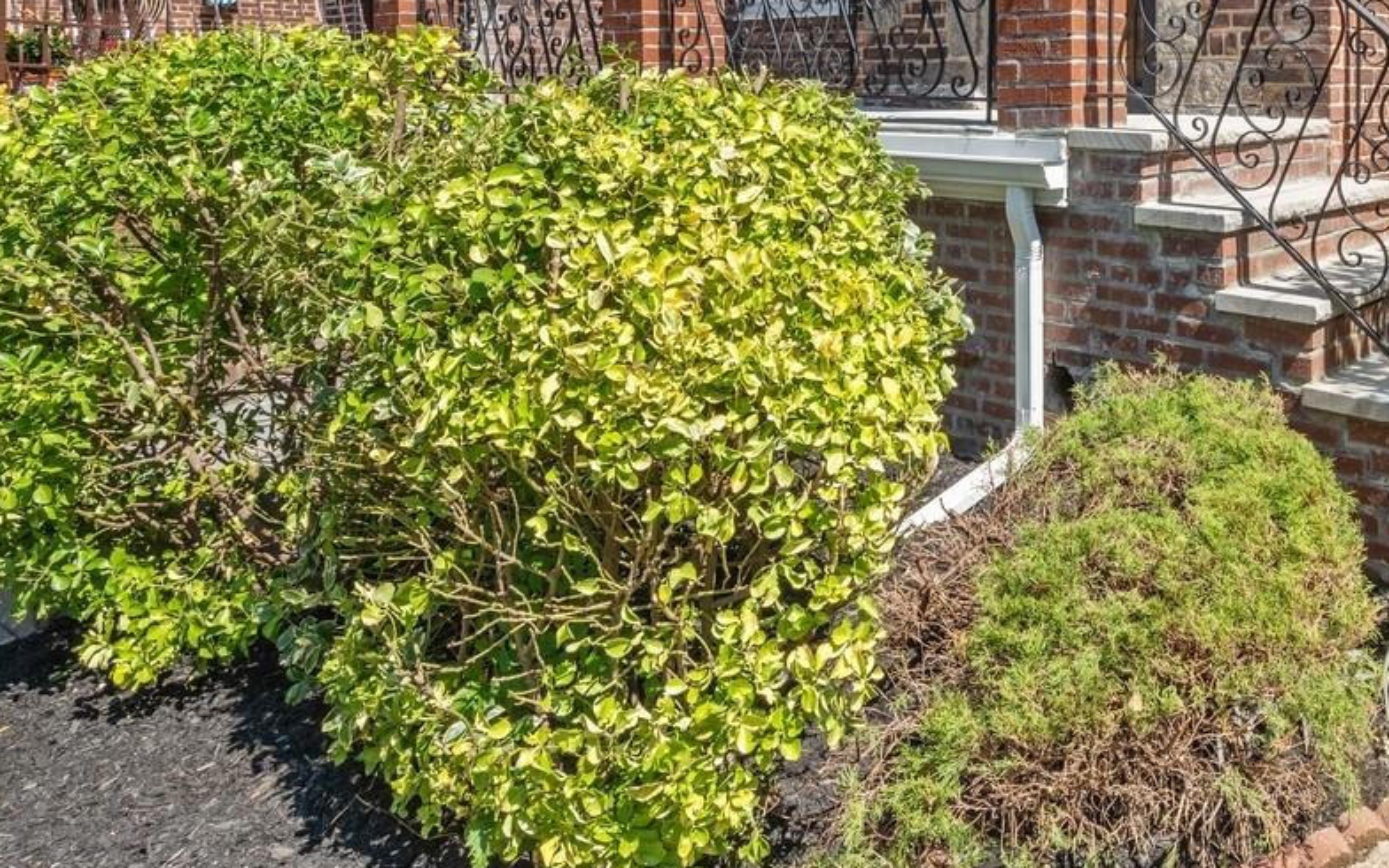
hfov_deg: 58.7
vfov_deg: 38.5
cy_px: 64
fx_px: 1136
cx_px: 1086
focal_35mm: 30
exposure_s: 1/100
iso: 100
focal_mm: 14
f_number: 11
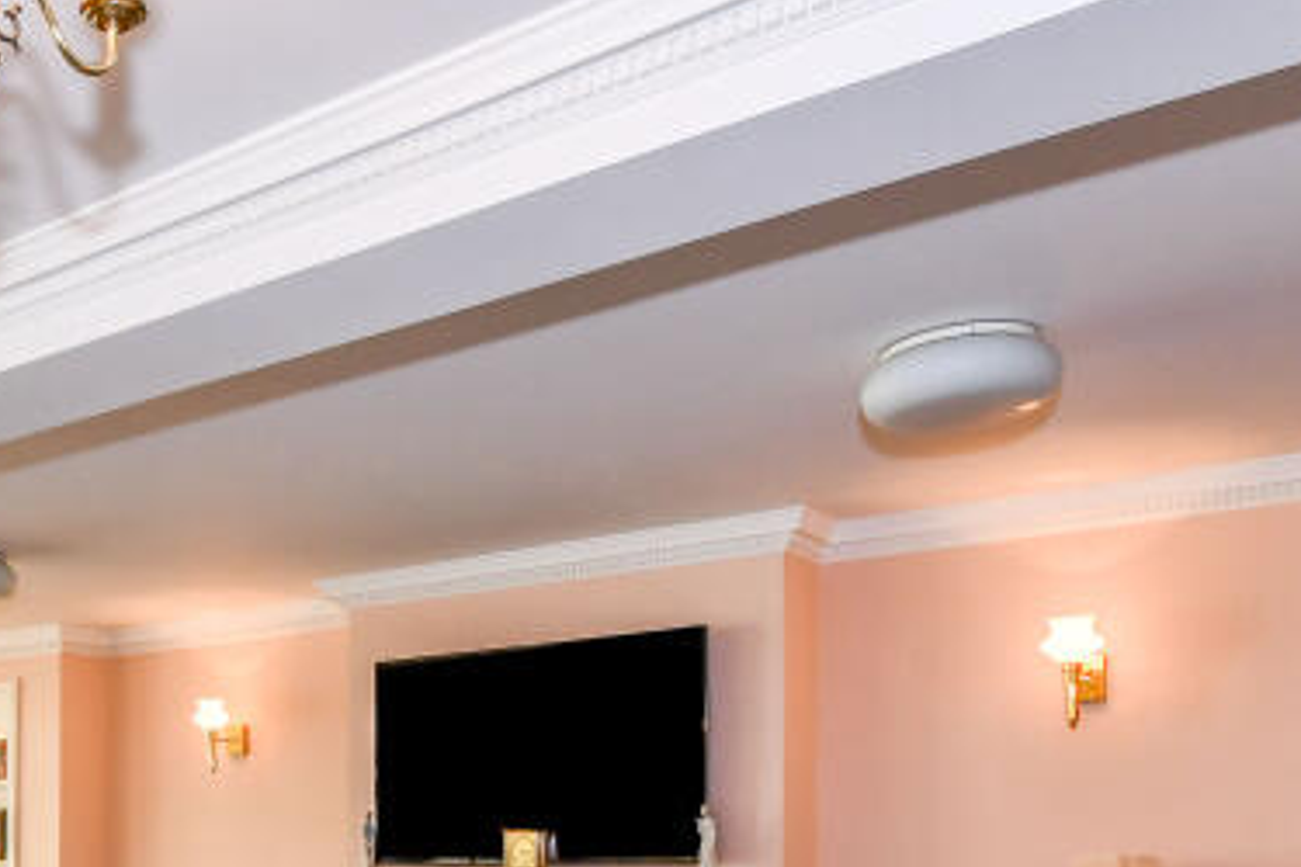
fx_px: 1482
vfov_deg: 29.8
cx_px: 173
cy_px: 916
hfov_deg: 44.0
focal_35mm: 41
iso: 200
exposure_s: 1/13
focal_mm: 10
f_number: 9
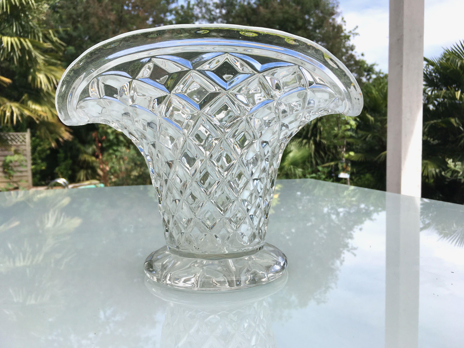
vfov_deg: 48.2
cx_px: 232
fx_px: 389
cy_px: 174
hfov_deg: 61.7
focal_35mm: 29
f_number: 2.2
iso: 25
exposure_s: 1/1282
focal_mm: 4.15
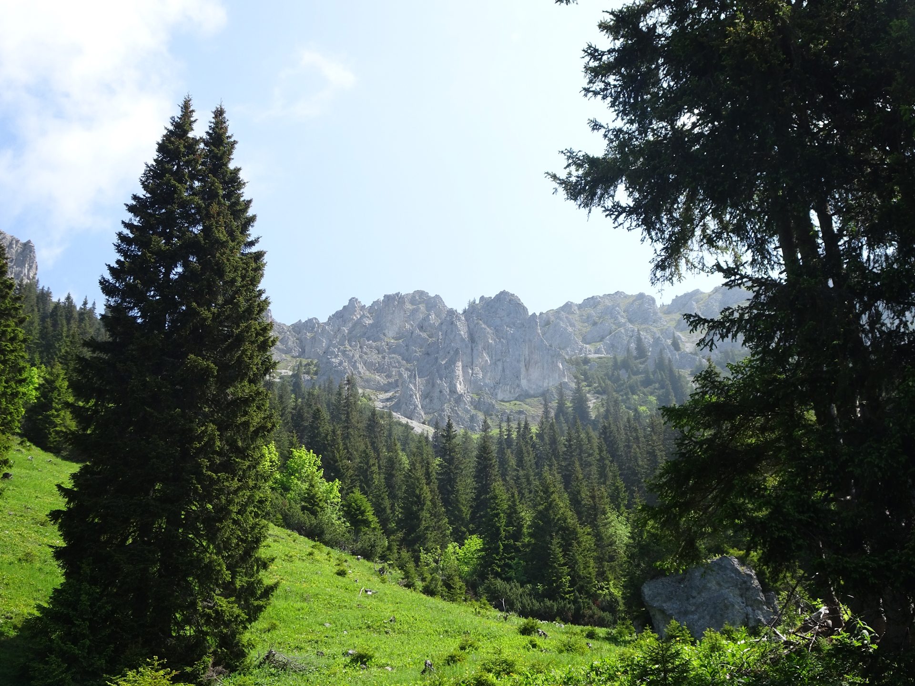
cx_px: 458
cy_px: 343
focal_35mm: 43
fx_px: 1137
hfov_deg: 43.9
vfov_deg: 33.6
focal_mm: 7.3
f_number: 4
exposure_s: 1/320
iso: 80
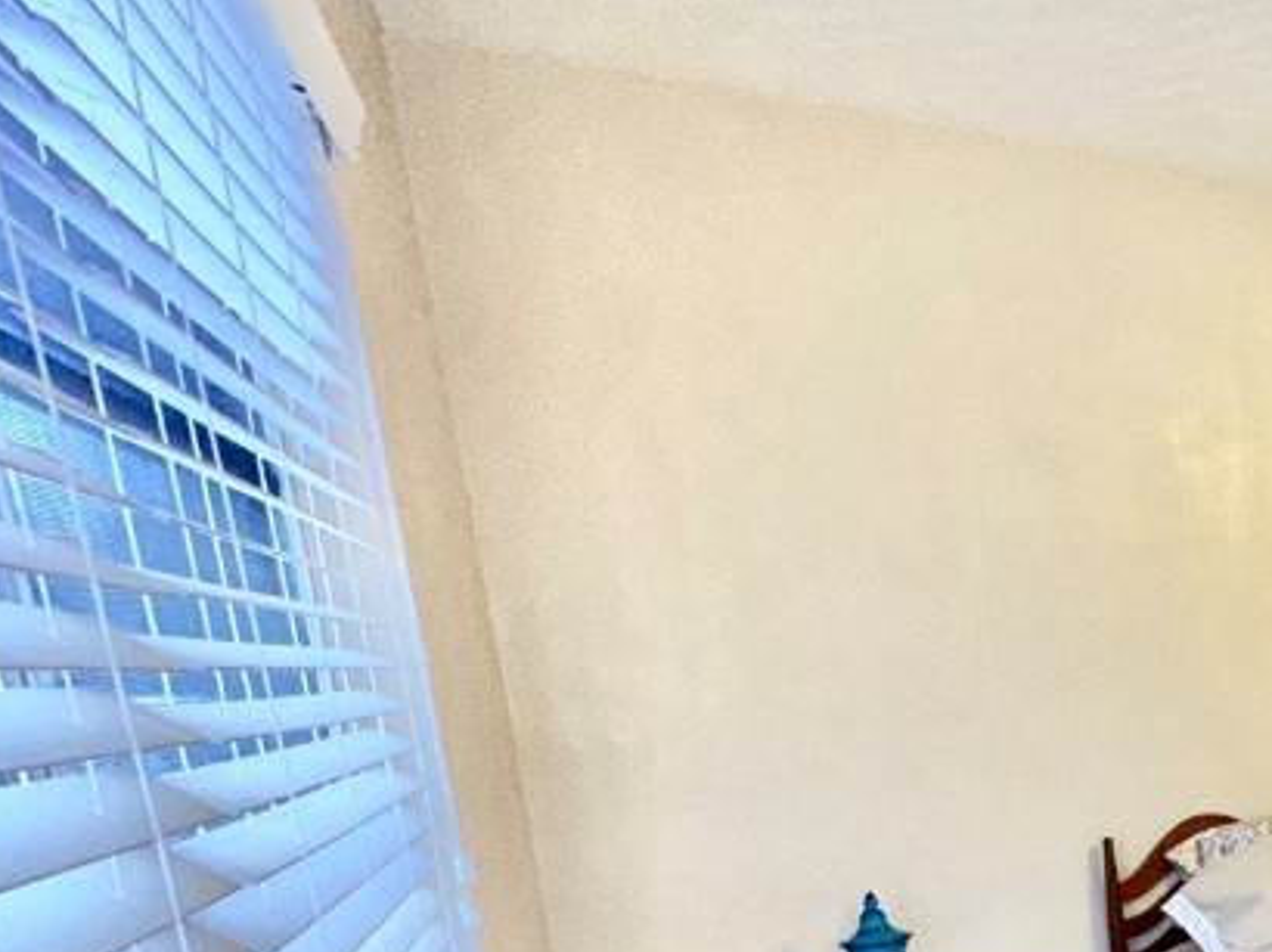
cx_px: 1551
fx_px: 1285
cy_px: 840
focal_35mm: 35
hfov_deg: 38.1
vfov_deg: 38.2
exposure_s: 1/120
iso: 160
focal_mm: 2.22
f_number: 2.2
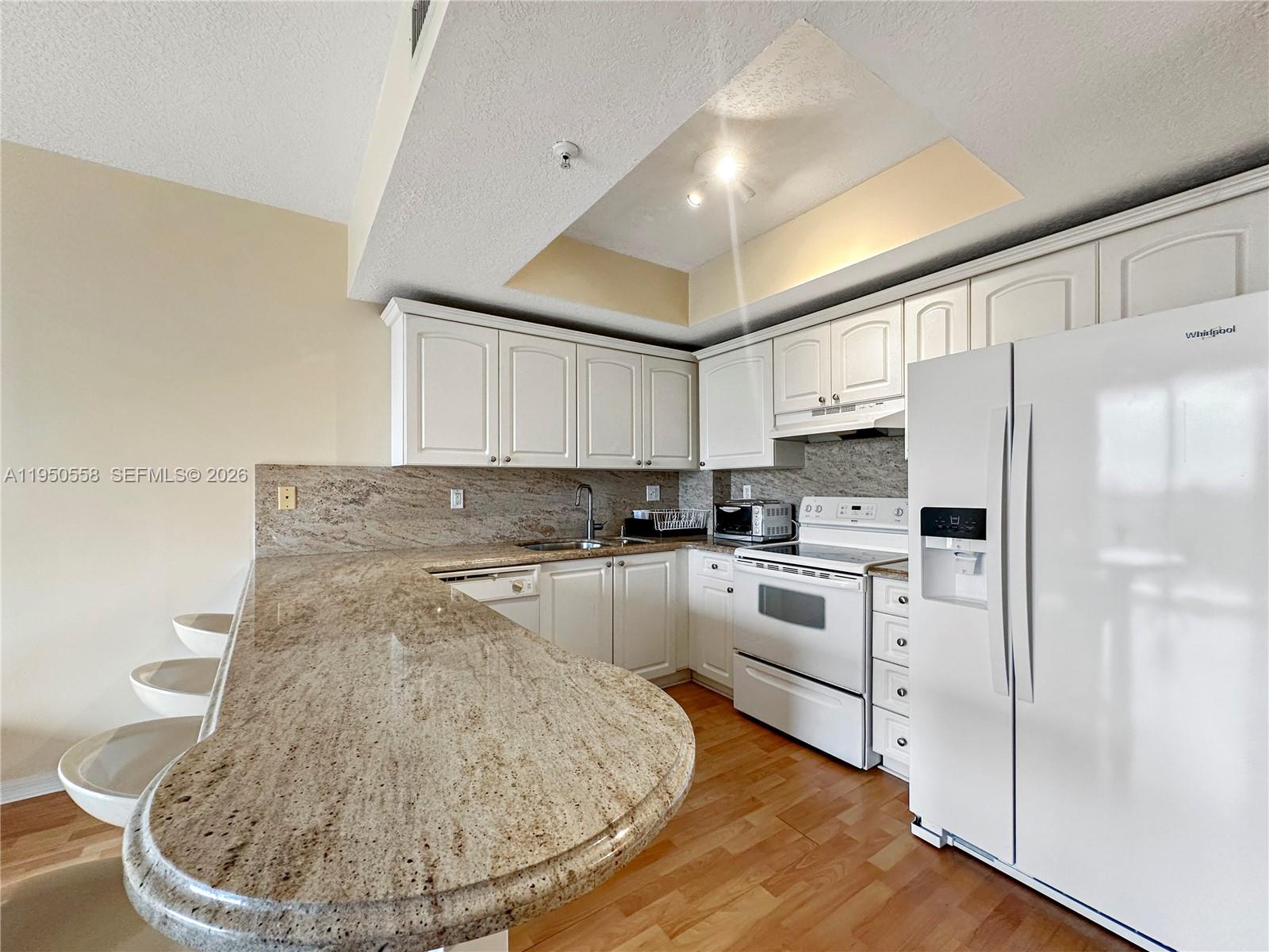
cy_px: 476
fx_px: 513
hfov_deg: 102.1
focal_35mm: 14
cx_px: 634
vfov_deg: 85.7
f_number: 2.2
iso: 200
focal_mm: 2.22
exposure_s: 1/120
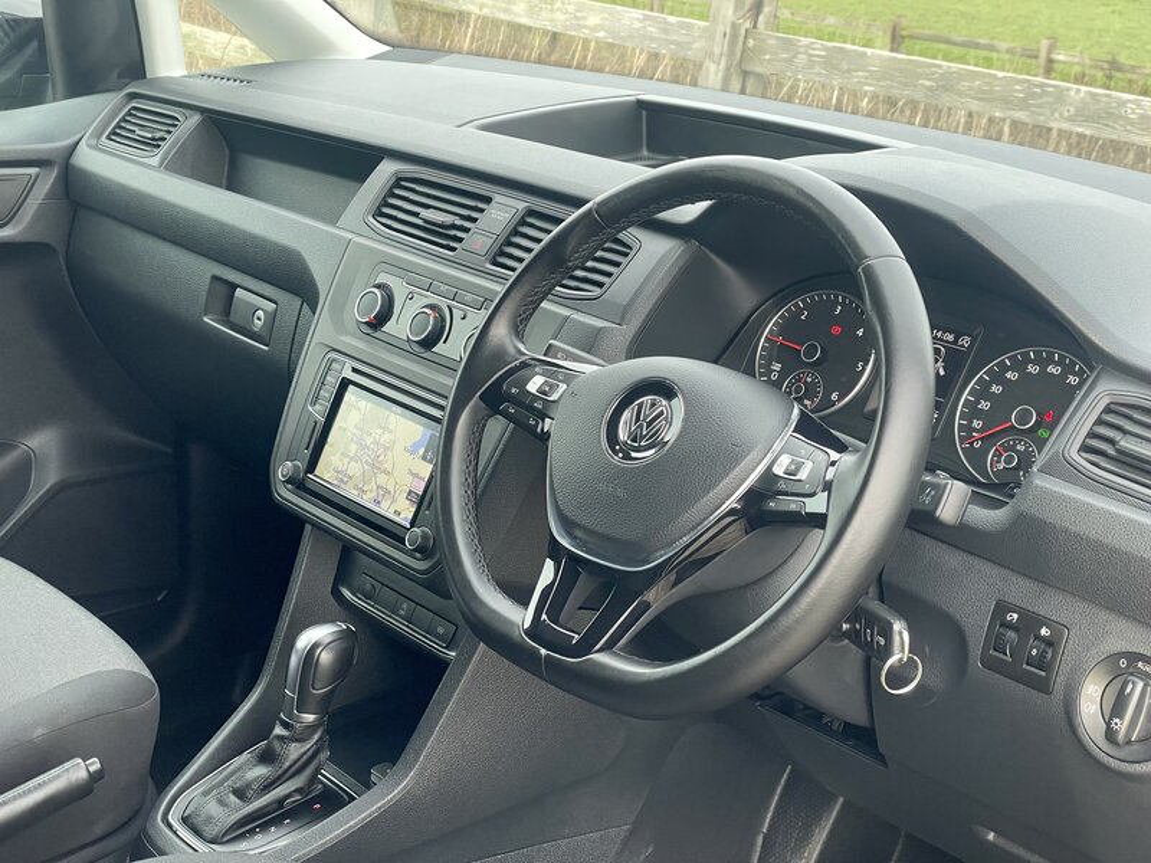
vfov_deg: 28.0
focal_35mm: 52
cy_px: 432
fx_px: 1729
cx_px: 576
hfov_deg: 36.8
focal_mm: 6
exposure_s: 1/99
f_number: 2
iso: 125
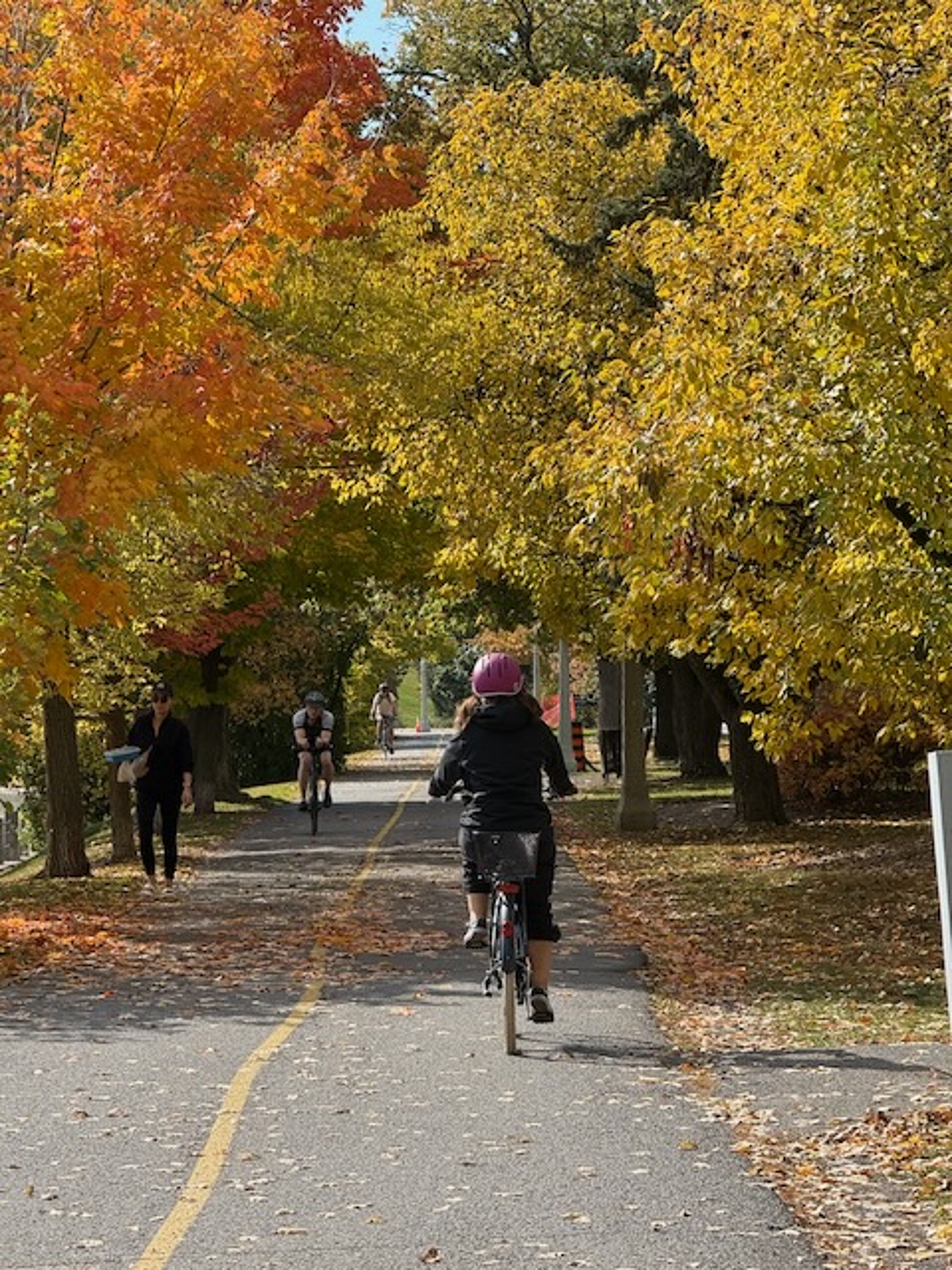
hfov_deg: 12.3
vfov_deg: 16.4
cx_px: 476
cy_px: 635
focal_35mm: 120
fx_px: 4400
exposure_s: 1/840
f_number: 2.8
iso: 50
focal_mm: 15.66
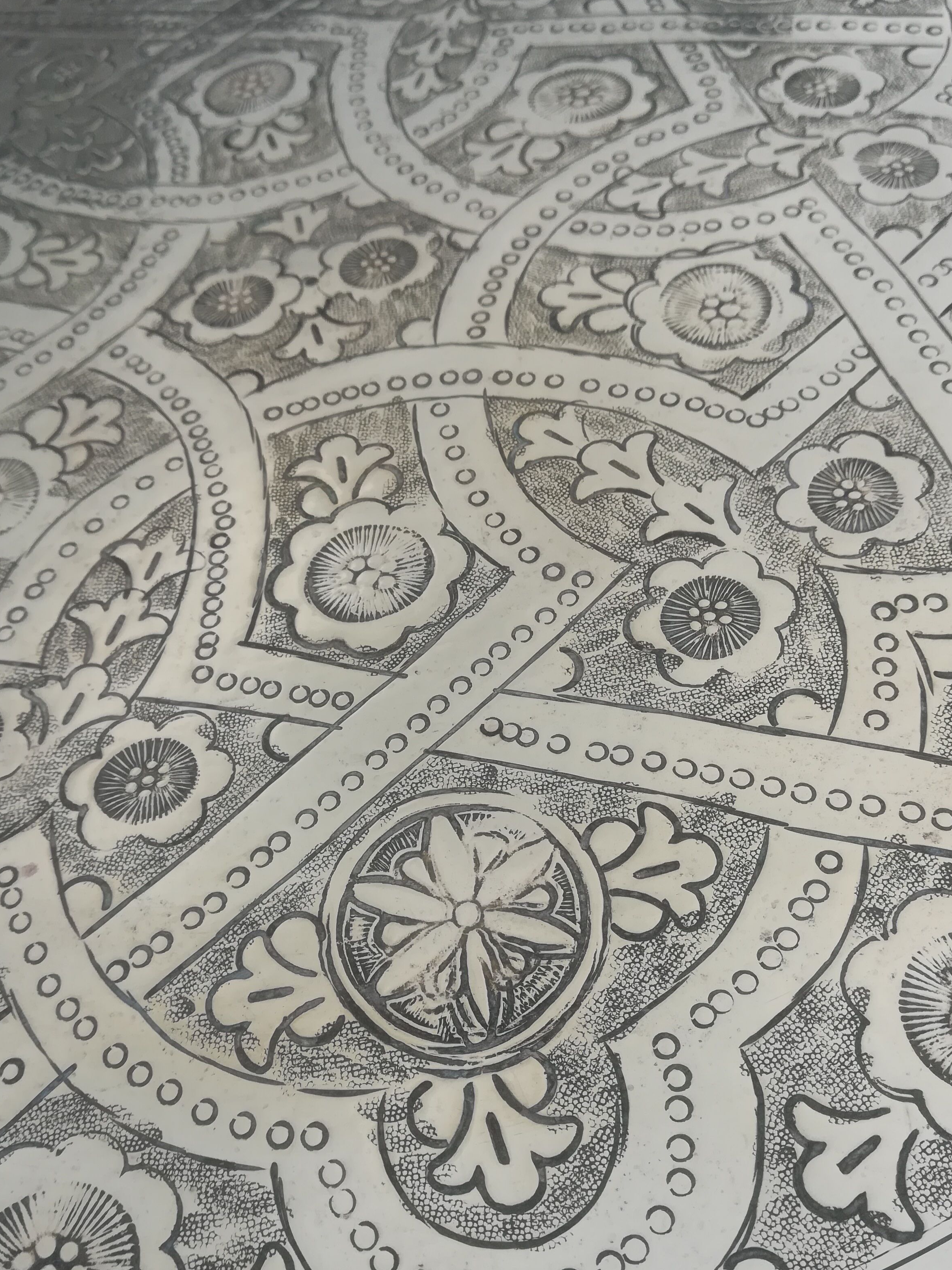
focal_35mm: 33
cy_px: 706
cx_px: 451
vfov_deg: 55.2
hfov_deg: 42.9
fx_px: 1210
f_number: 2.2
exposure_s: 1/687
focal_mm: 3.83
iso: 50
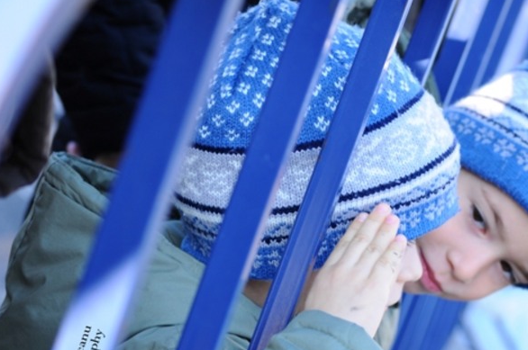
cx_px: 341
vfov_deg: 12.1
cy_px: 233
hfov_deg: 18.1
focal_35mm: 113
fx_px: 1650
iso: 200
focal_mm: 55
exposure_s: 1/125
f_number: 5.6
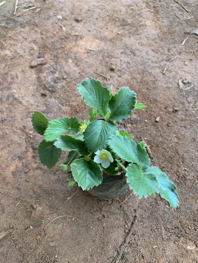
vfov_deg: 67.3
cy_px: 132
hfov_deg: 53.1
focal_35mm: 26
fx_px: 198
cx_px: 99
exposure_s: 1/121
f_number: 1.8
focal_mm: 4.25
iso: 50
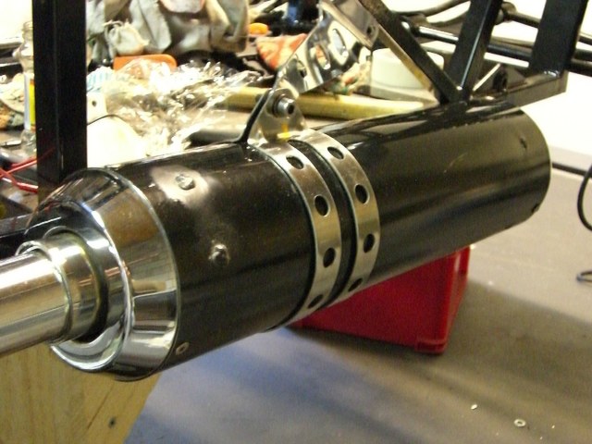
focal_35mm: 55
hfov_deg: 34.9
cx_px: 296
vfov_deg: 26.6
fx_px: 941
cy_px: 222
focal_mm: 9
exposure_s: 1/15
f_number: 3.3
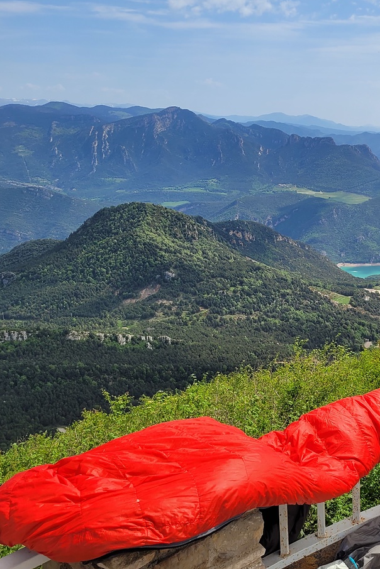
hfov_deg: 28.5
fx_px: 681
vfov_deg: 45.4
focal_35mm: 43
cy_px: 264
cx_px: 412
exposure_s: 1/3100
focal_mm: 5.4
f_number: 1.8
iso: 40
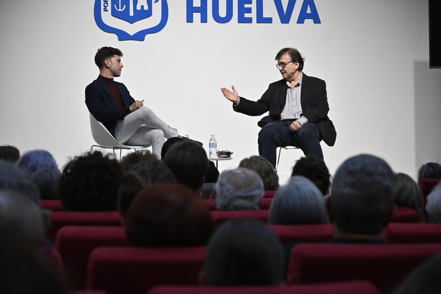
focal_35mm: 116
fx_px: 1415
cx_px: 220
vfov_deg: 11.9
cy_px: 147
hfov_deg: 17.7
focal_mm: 77
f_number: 5
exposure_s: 1/200
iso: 1000
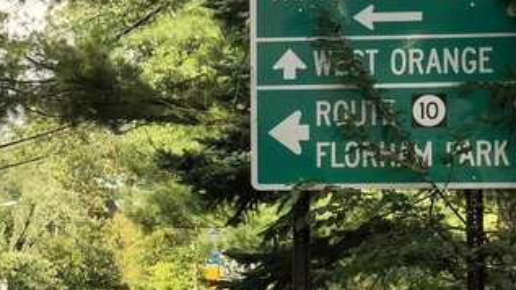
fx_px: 1956
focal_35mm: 143
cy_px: 187
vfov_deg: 8.5
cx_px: -83
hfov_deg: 14.6
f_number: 2.4
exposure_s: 1/759
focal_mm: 6
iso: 16
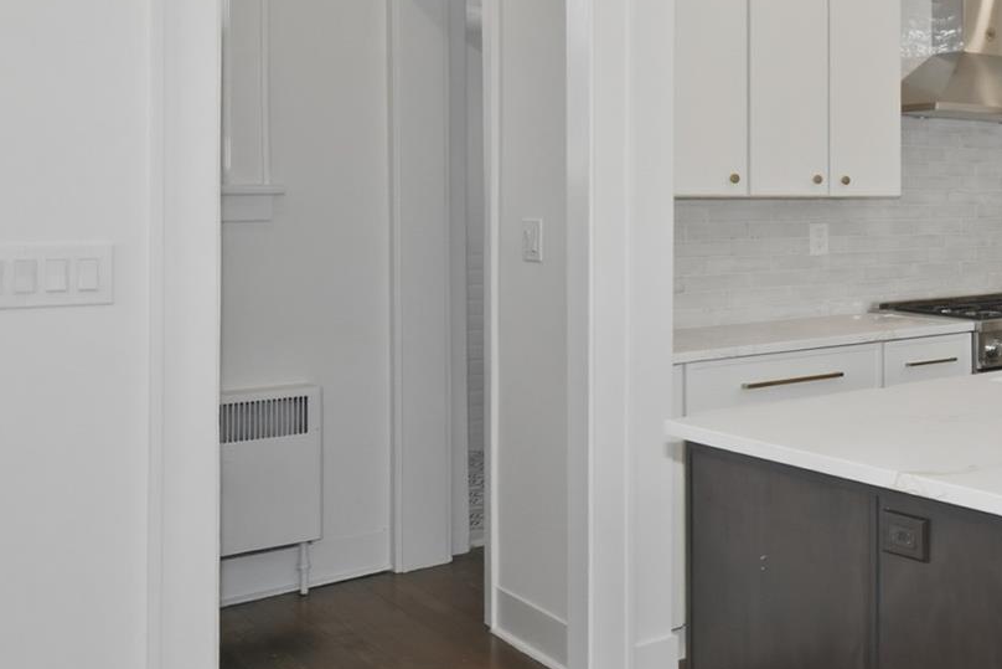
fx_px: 1058
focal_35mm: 38
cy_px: 239
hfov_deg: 38.4
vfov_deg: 34.8
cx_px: 1187
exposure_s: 1/100
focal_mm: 10
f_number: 5
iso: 200
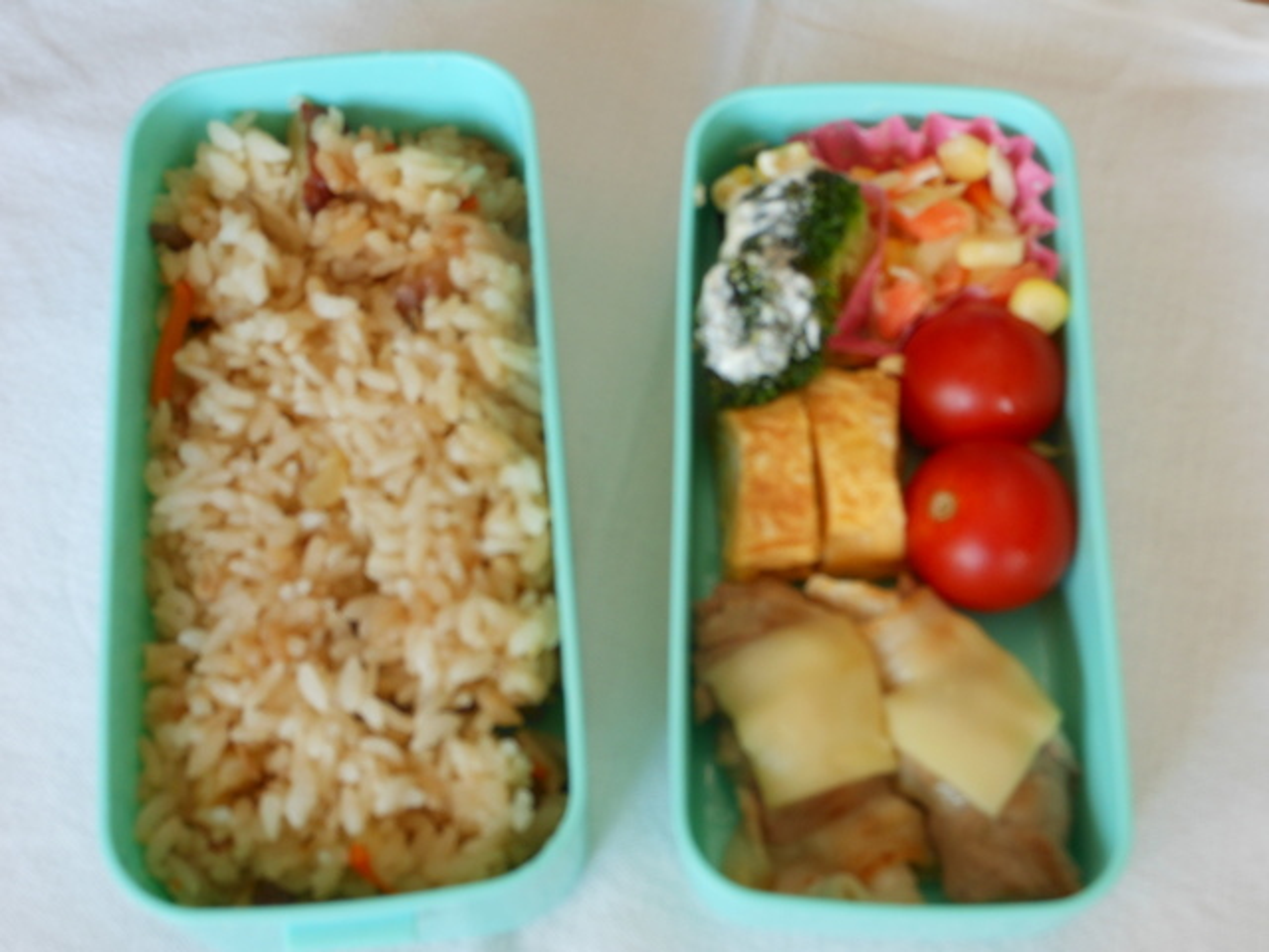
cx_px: 634
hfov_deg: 42.1
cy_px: 476
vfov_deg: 32.2
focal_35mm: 45
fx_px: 1650
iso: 80
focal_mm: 8.1
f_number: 4.6
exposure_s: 1/50
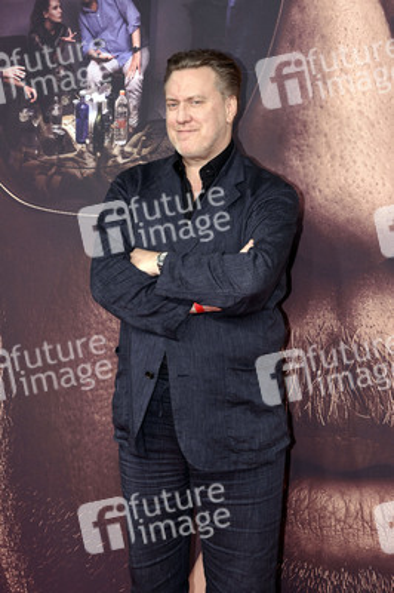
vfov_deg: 26.0
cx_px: 197
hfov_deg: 17.5
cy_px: 296
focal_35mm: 78
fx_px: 1283
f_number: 8
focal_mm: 78
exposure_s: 1/160
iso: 400
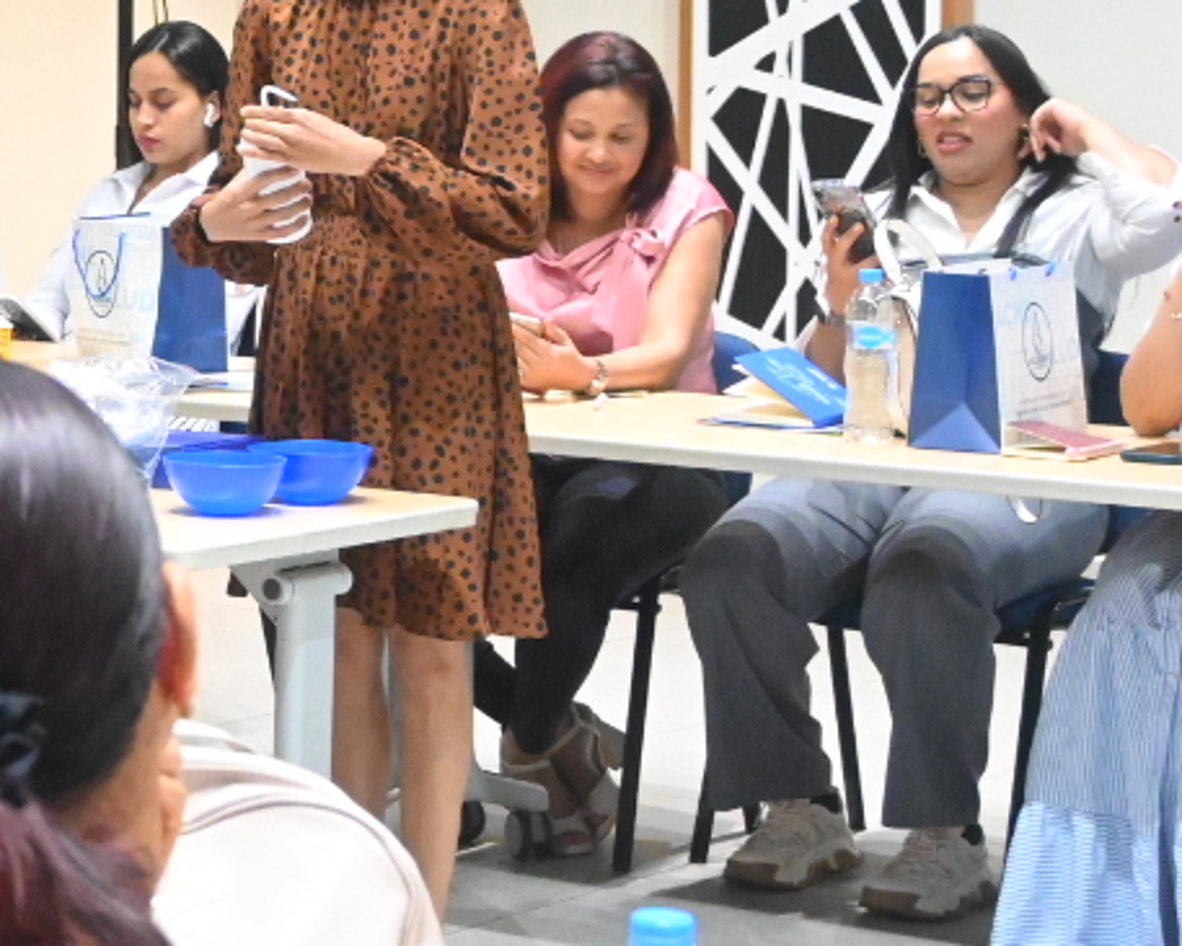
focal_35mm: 125
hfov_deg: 14.4
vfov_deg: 12.3
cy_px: 160
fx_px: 4363
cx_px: -610
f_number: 4.2
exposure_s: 1/125
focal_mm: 25
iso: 7200
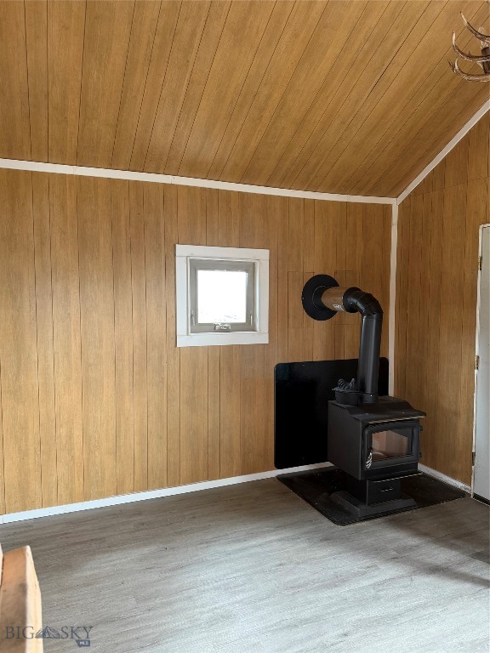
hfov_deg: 56.8
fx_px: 453
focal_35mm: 24
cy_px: 326
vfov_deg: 71.6
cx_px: 245
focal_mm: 6.76
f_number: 1.78
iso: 200
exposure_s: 1/60
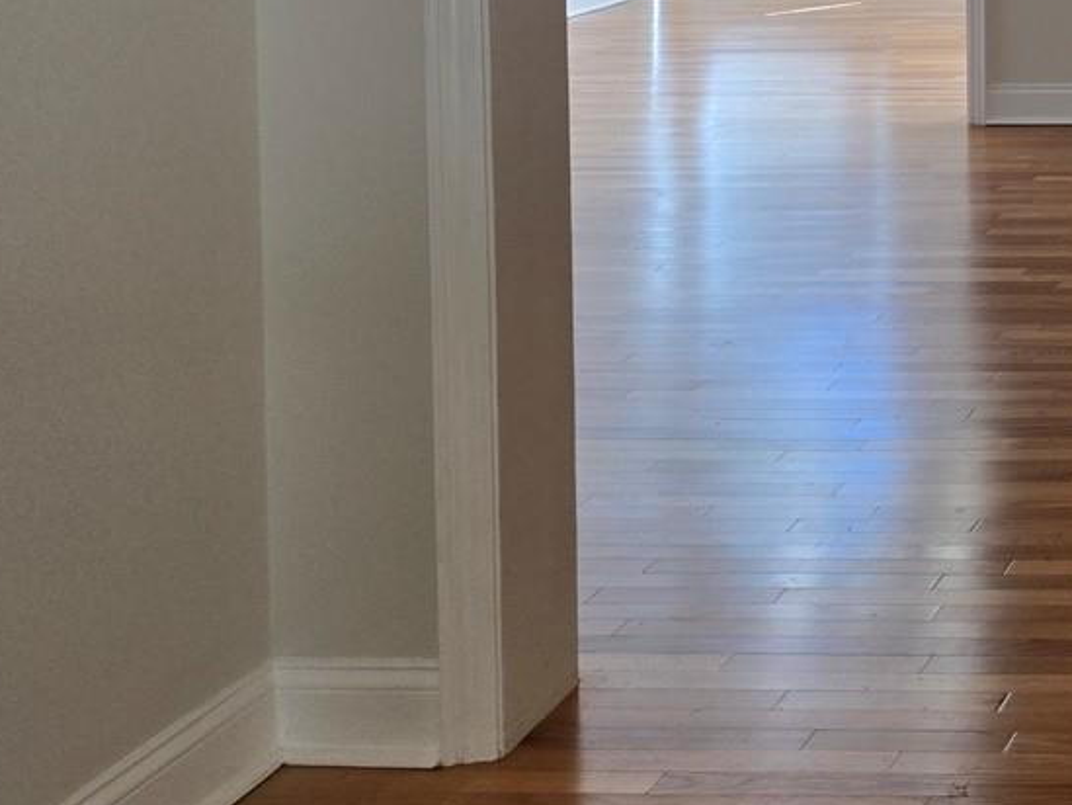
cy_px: -203
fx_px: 2075
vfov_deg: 20.3
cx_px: 1502
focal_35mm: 67
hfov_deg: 24.2
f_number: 1.8
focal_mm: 5.4
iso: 80
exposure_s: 1/120
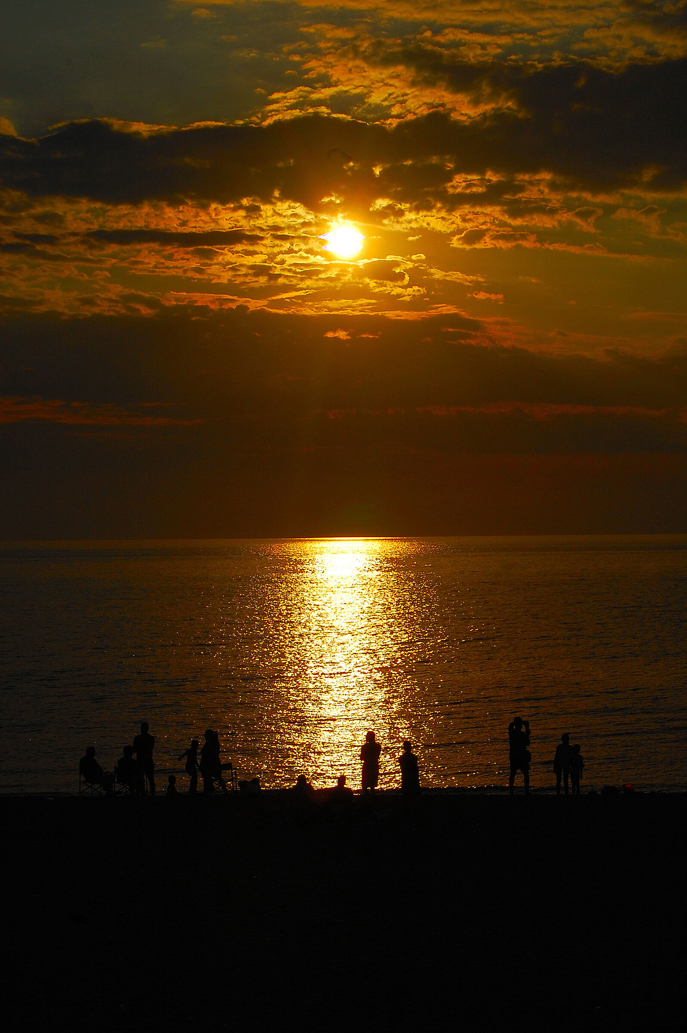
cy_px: 516
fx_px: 2365
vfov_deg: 24.6
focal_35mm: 82
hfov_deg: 16.5
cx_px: 344
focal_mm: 55
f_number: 14
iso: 200
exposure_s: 1/2000
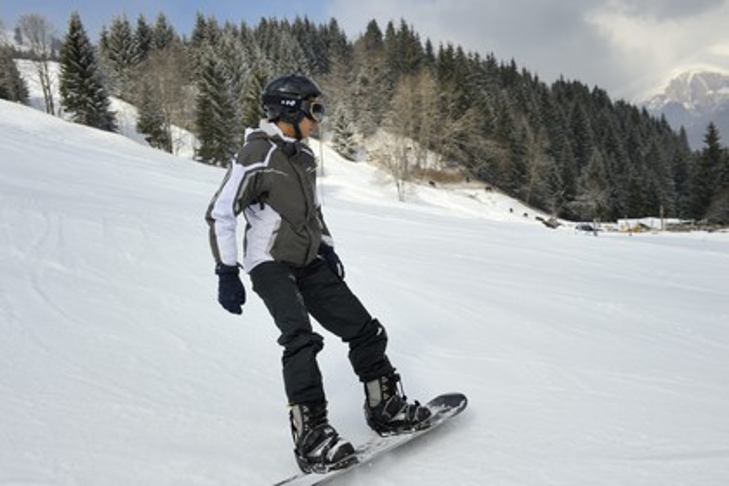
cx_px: 364
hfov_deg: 54.4
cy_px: 243
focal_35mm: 35
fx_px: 709
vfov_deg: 37.9
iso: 400
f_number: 14
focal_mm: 35
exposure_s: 1/500
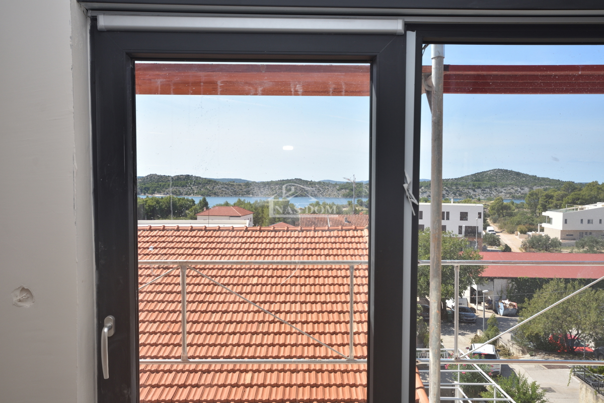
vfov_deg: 43.6
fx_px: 503
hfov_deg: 61.9
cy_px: 202
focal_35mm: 30
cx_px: 302
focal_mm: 20
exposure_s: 1/200
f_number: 7.1
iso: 100
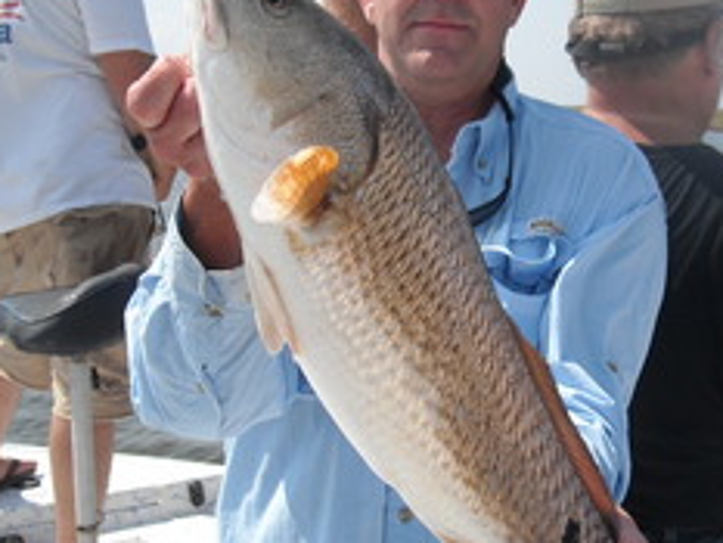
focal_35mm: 60
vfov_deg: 24.4
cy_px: 245
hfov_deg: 32.0
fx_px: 1254
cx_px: 444
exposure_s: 1/323
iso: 64
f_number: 5.6
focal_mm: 5.7
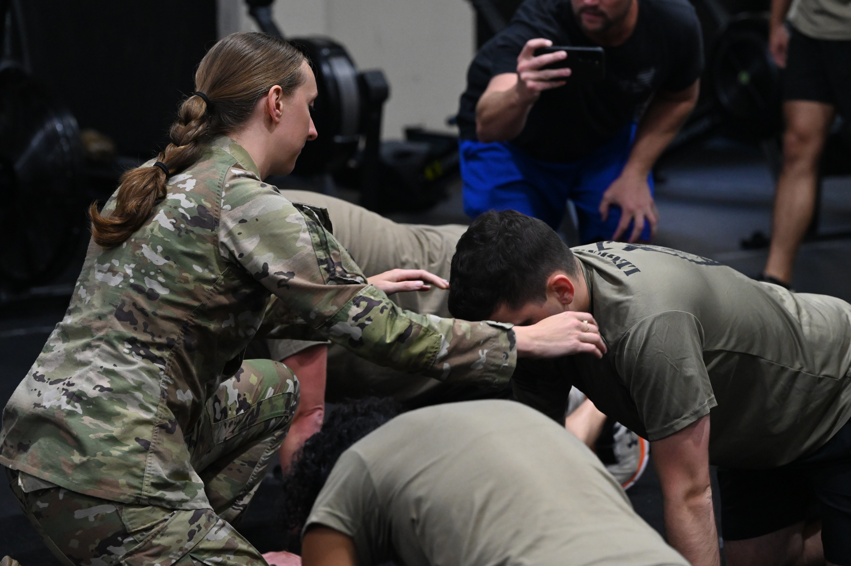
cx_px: 426
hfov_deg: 13.7
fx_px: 3543
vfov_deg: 9.1
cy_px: 283
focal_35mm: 150
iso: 8000
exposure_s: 1/400
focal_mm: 150
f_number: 5.6
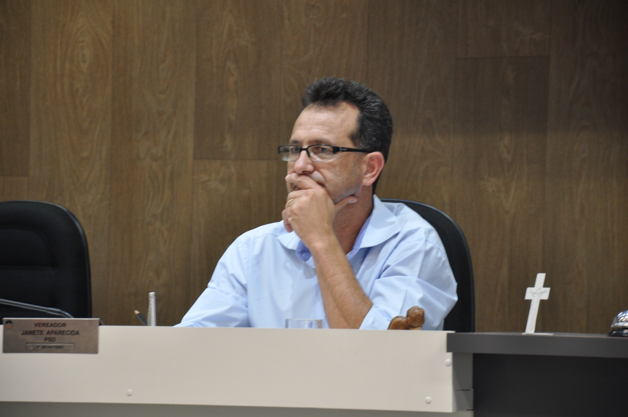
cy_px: 208
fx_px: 2744
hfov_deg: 13.1
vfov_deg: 8.7
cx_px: 314
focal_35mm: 158
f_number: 5.6
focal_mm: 105
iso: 640
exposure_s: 1/30
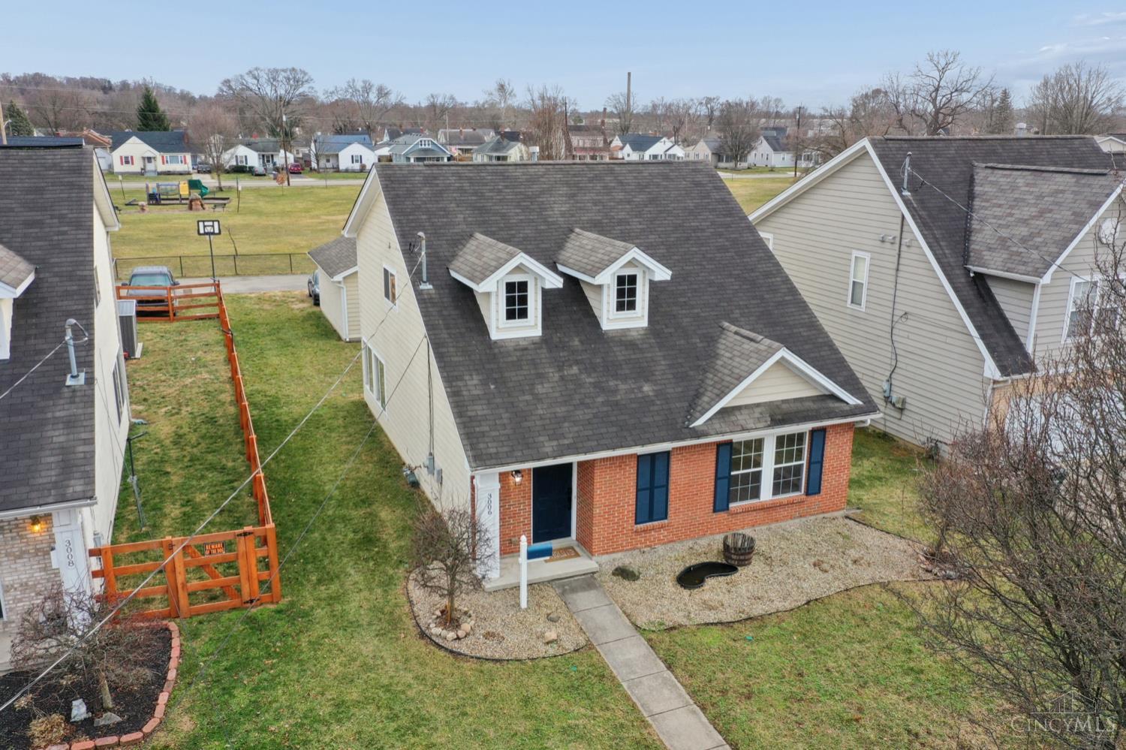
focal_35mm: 28
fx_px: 875
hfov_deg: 65.5
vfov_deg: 46.4
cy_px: 375
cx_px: 563
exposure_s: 1/30
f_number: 8
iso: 120
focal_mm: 10.3
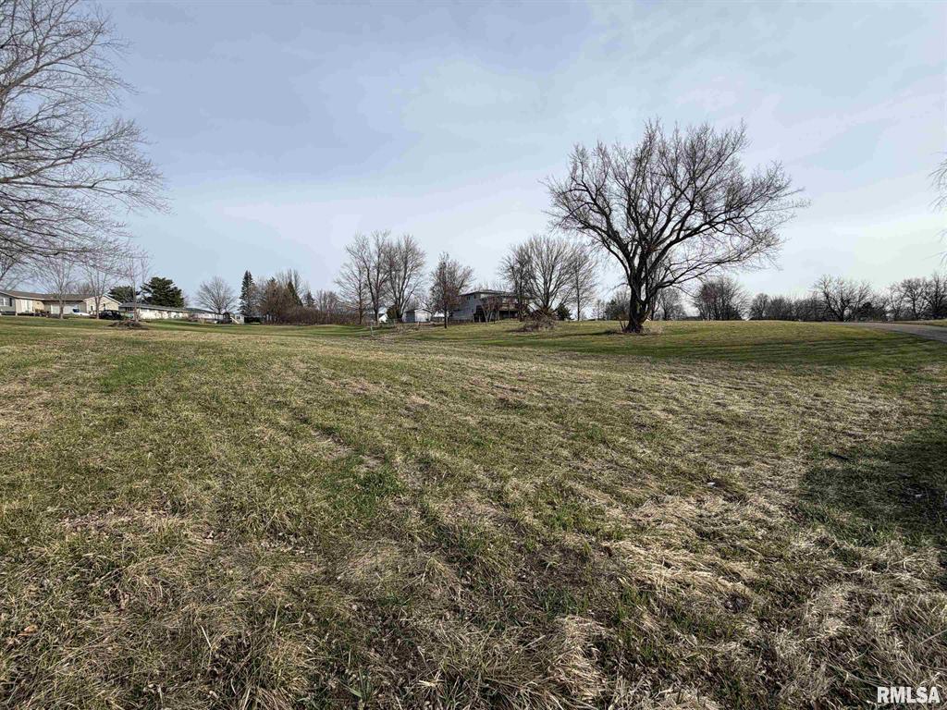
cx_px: 474
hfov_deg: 102.1
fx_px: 383
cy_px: 355
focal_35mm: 14
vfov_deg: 85.7
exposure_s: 1/770
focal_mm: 2.22
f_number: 2.2
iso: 20
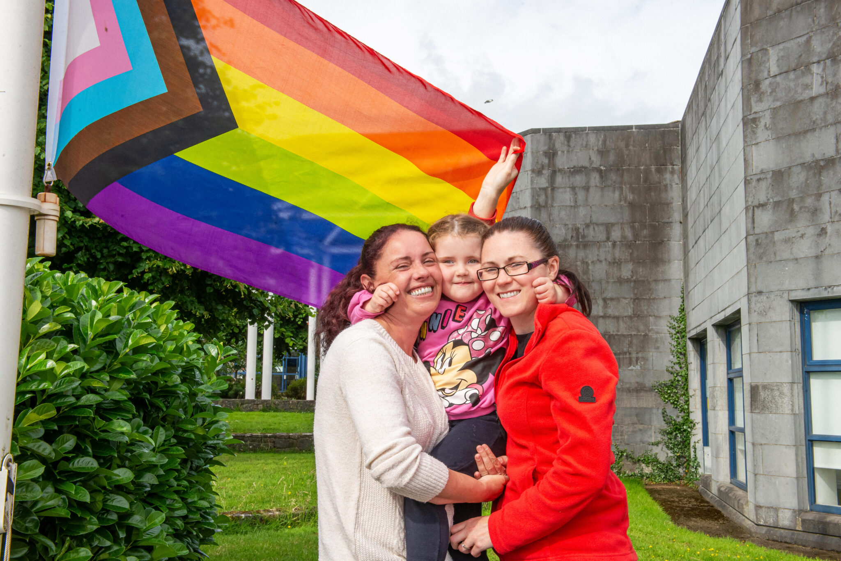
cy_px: 280
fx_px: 888
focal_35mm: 38
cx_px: 420
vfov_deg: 35.1
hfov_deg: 50.7
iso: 800
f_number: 20
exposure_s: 1/200
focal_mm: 38
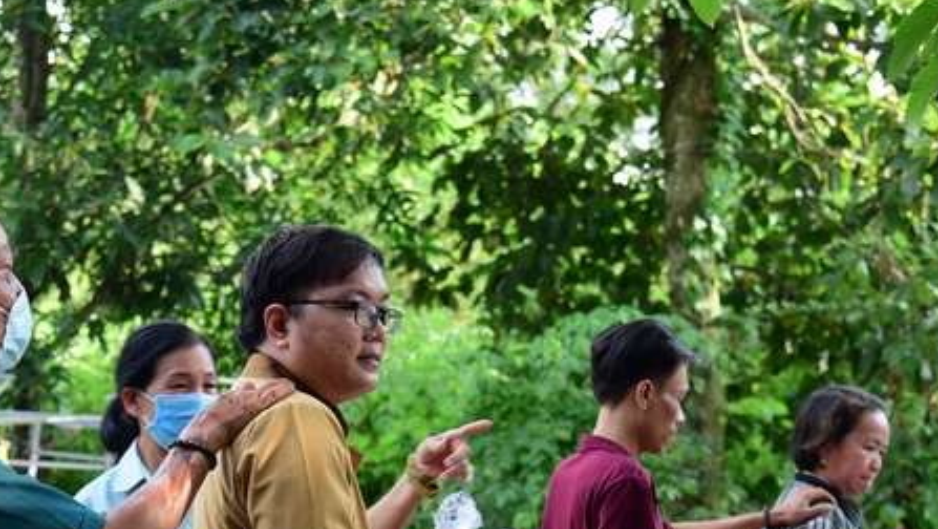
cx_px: 302
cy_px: 445
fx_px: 1667
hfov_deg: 31.1
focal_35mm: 67
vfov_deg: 17.8
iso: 320
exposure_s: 1/125
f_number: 4
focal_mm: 44
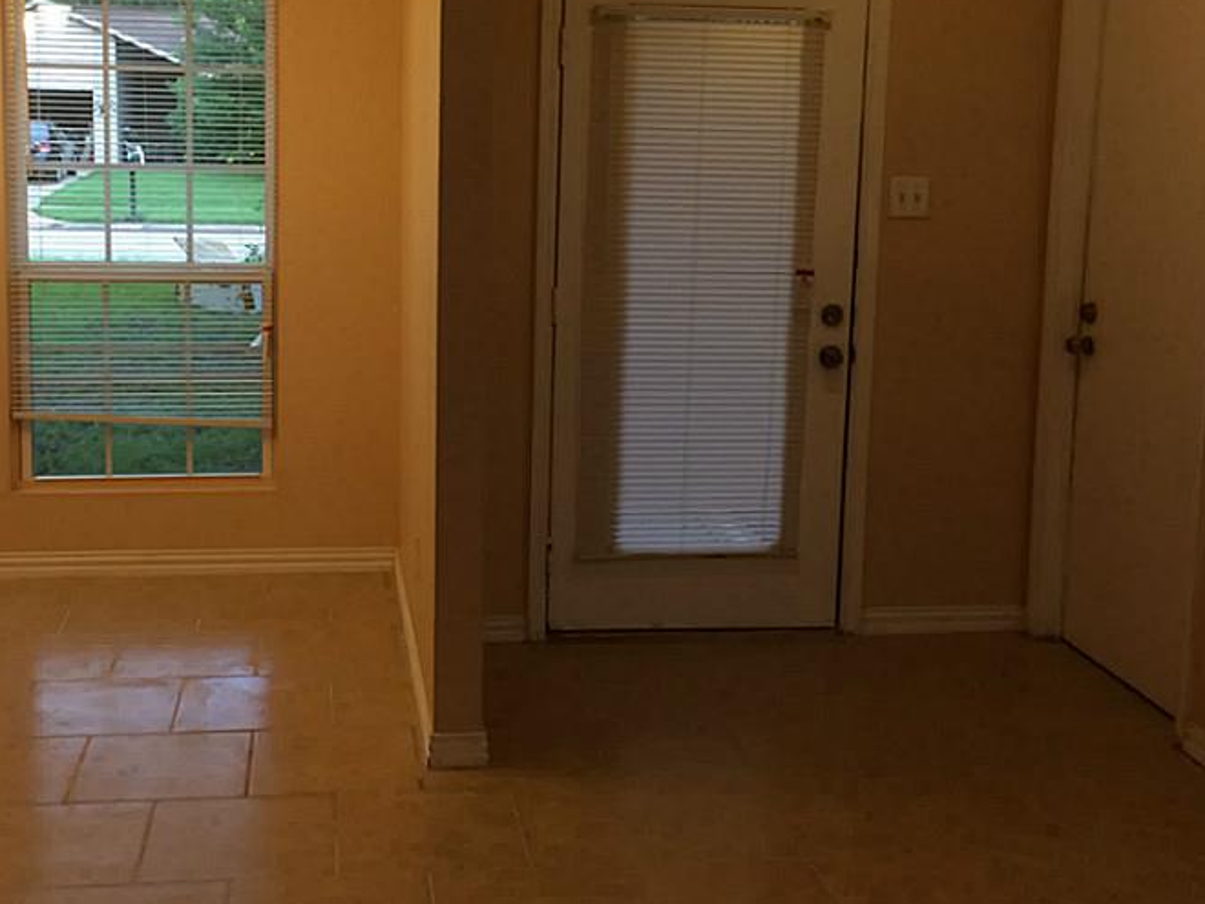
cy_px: 327
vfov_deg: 32.0
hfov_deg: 42.0
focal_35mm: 45
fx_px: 1566
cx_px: 522
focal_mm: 4.15
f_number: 2.2
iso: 64
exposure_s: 1/30
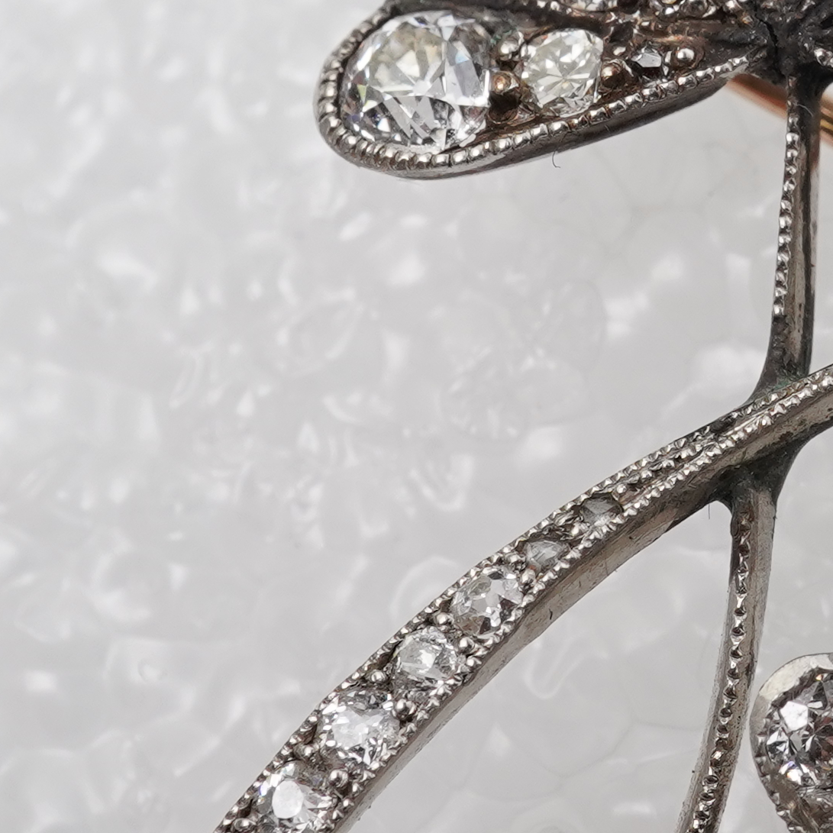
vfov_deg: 12.5
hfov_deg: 12.2
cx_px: 1148
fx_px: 3757
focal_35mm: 138
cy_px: 25
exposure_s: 1/125
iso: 500
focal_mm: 30
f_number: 20
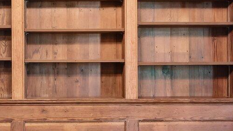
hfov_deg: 30.3
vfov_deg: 17.5
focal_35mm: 69
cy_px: 76
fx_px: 426
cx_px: 74
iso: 500
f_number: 8
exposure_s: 6
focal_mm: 16
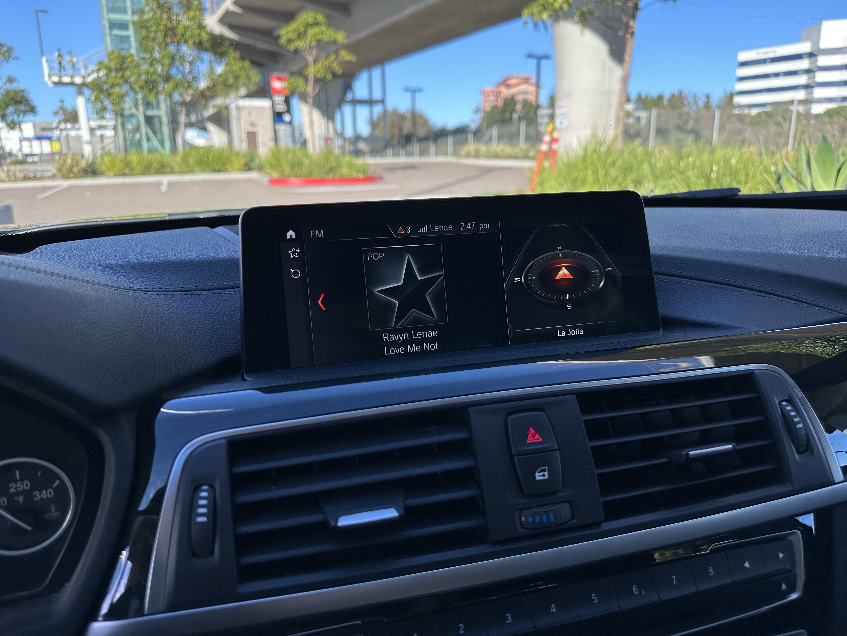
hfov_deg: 71.6
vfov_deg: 56.8
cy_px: 318
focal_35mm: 24
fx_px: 587
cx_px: 424
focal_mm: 6.86
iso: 80
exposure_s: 1/1212
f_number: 1.78
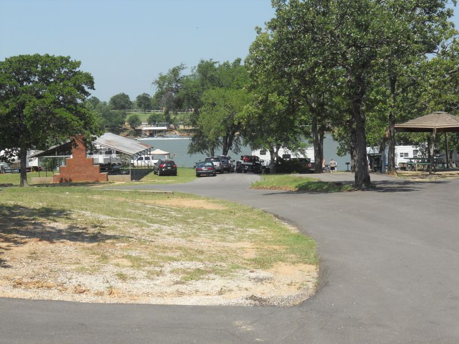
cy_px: 172
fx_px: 862
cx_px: 230
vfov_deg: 22.6
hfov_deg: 29.8
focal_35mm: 65
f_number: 5.3
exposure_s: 1/400
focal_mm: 11.7
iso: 80
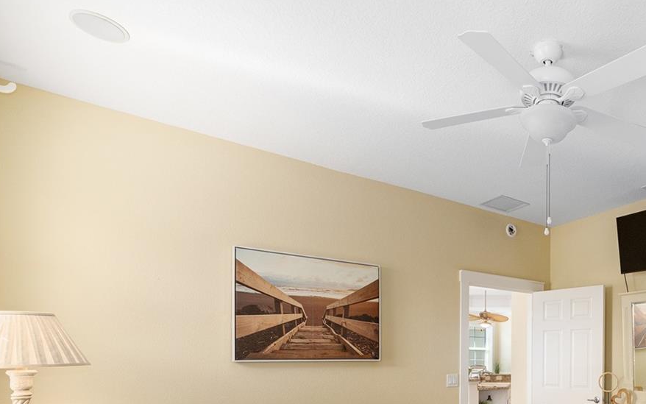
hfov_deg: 63.8
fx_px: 458
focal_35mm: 26
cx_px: 523
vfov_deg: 43.6
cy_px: 361
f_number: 8
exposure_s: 1/20
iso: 500
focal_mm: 14
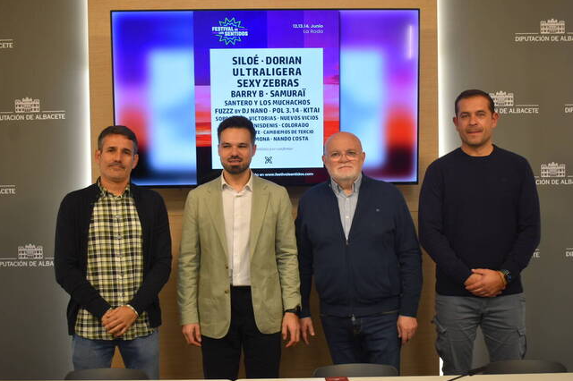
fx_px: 708
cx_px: 289
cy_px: 192
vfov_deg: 30.1
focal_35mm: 45
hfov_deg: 44.1
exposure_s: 1/60
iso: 400
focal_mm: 29
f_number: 5
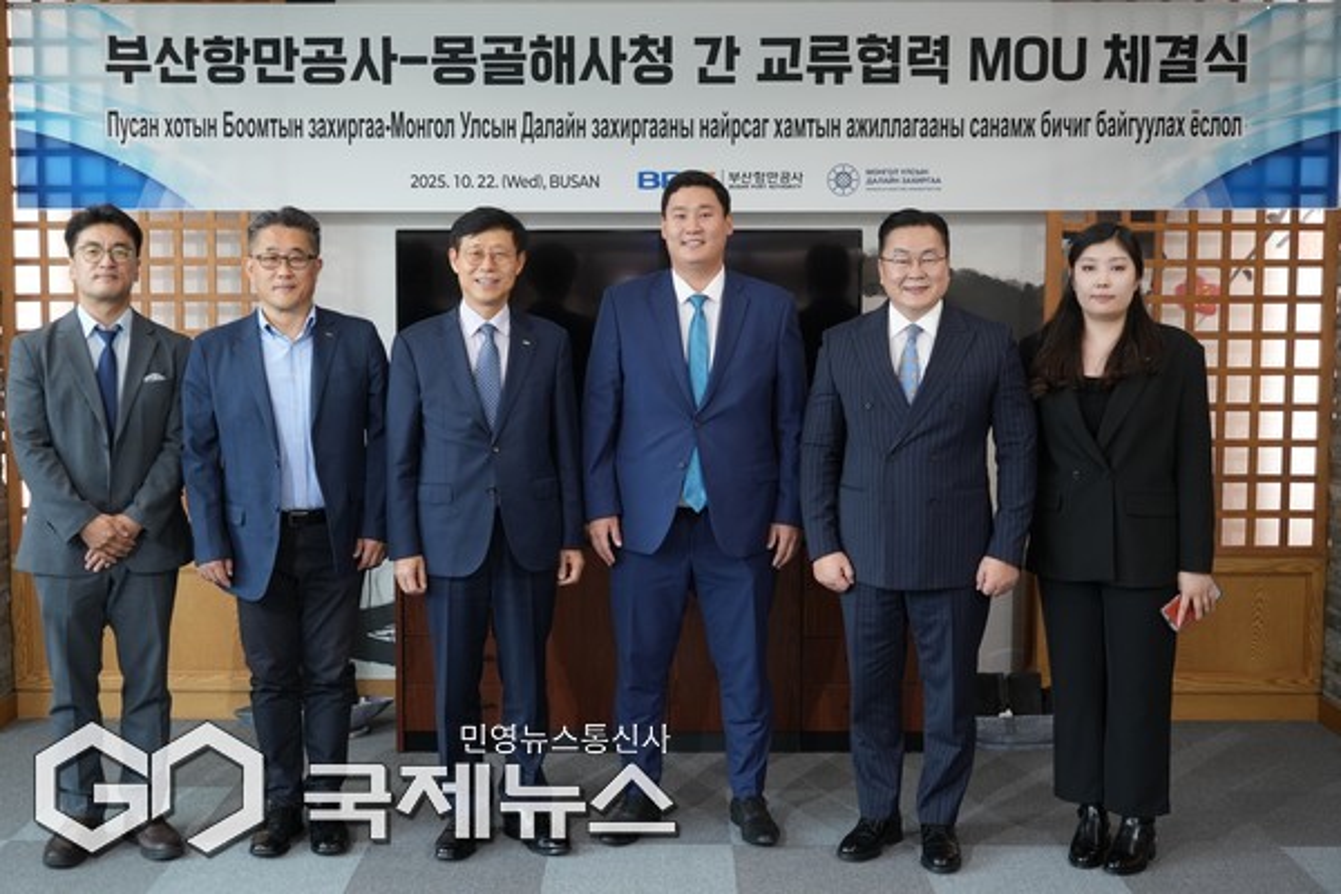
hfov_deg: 45.4
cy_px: 447
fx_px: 1602
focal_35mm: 43
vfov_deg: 31.2
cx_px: 670
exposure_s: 1/50
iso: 1000
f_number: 4
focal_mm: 43
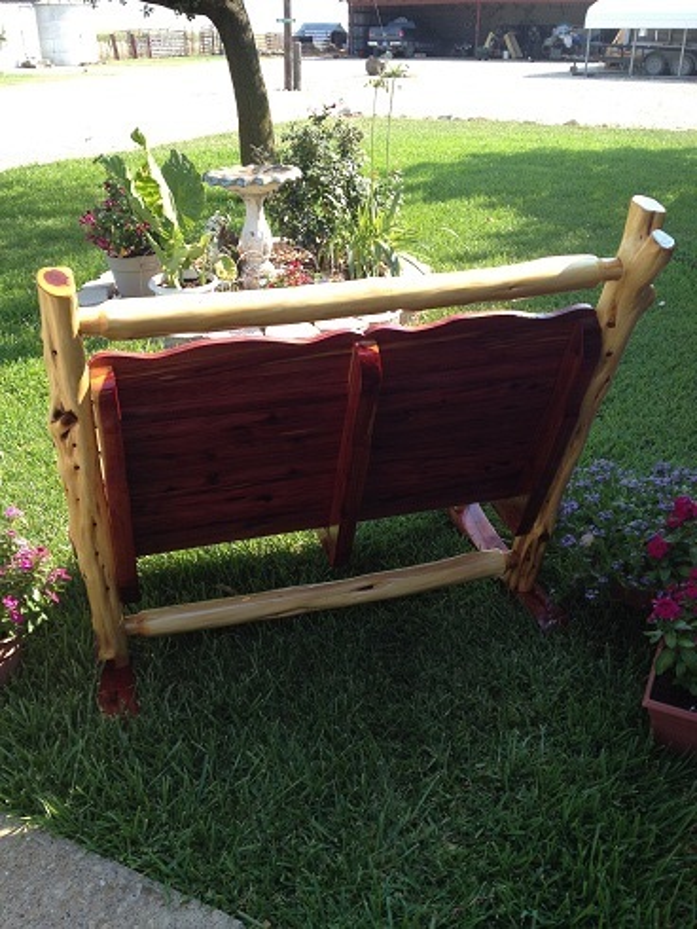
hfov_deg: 40.7
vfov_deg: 52.6
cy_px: 464
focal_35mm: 35
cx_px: 348
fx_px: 939
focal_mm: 4.28
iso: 64
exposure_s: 1/341
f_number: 2.4
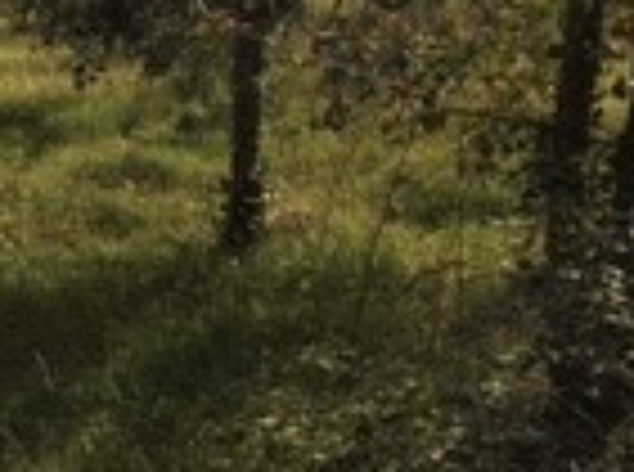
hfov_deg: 14.1
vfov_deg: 11.0
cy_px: -58
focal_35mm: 132
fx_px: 2411
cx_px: -288
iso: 25
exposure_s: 1/1972
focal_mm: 4.15
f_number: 2.2
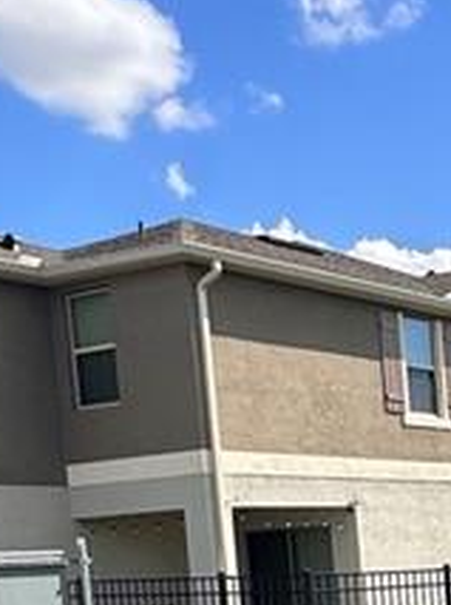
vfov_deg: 23.1
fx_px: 1376
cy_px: 682
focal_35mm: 79
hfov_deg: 16.8
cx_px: 689
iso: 50
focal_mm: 2.22
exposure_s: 1/1401
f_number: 2.2
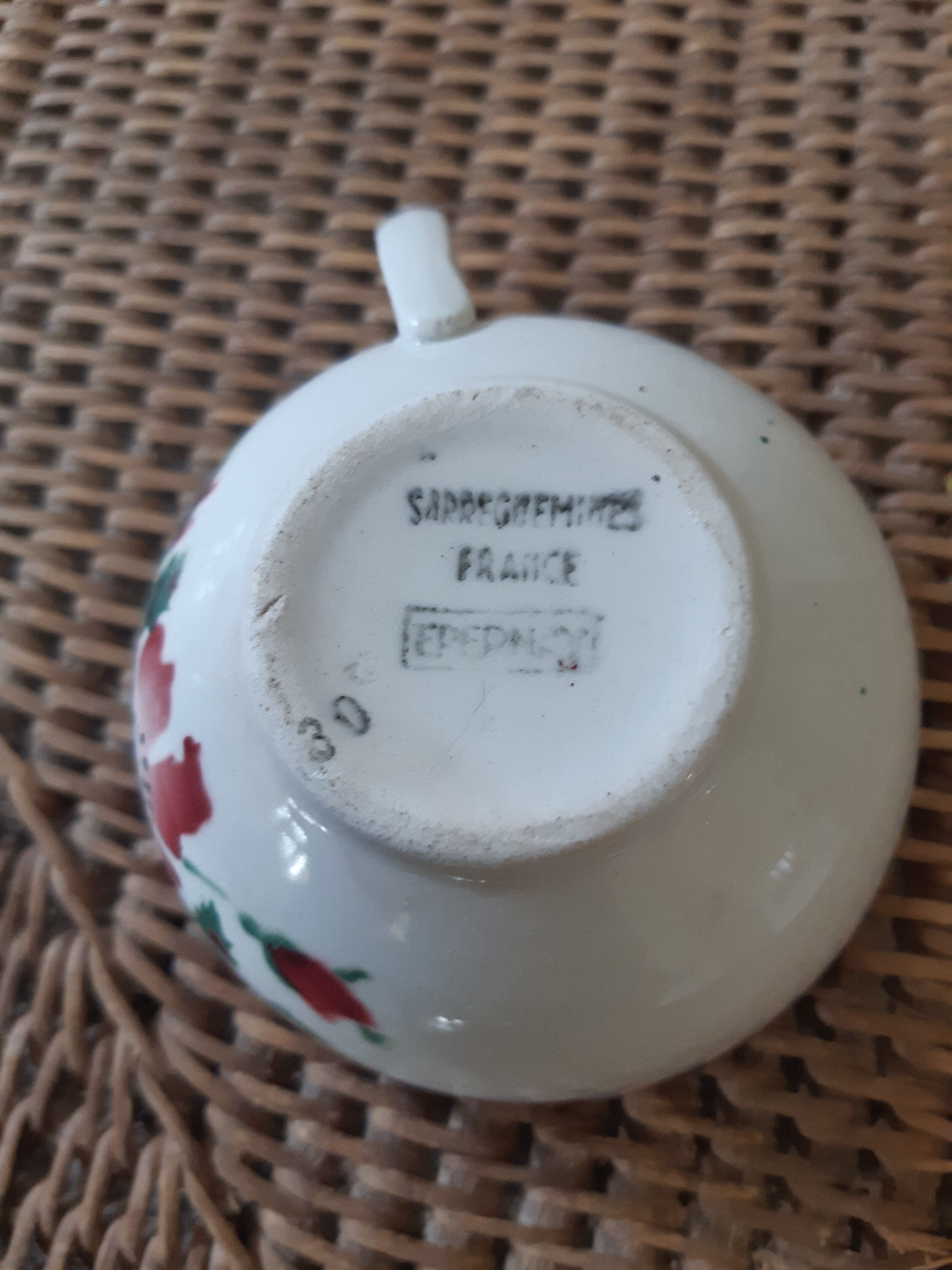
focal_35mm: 26
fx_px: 953
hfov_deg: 53.1
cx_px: 476
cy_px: 635
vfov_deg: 67.3
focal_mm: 3.92
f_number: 1.7
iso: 125
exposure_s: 1/50
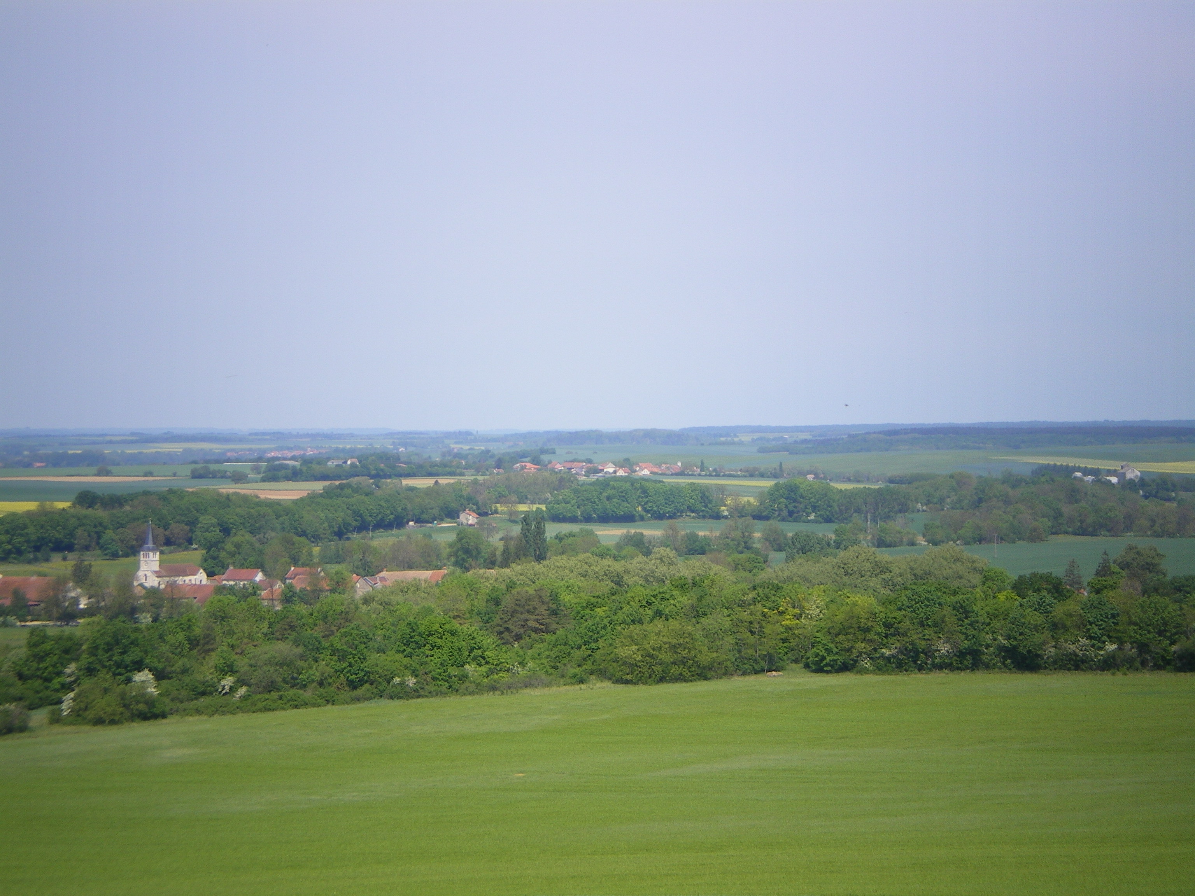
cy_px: 448
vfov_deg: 13.0
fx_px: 3935
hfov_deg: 17.3
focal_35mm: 114
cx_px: 598
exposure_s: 1/100
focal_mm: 18.9
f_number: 8.5
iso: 64
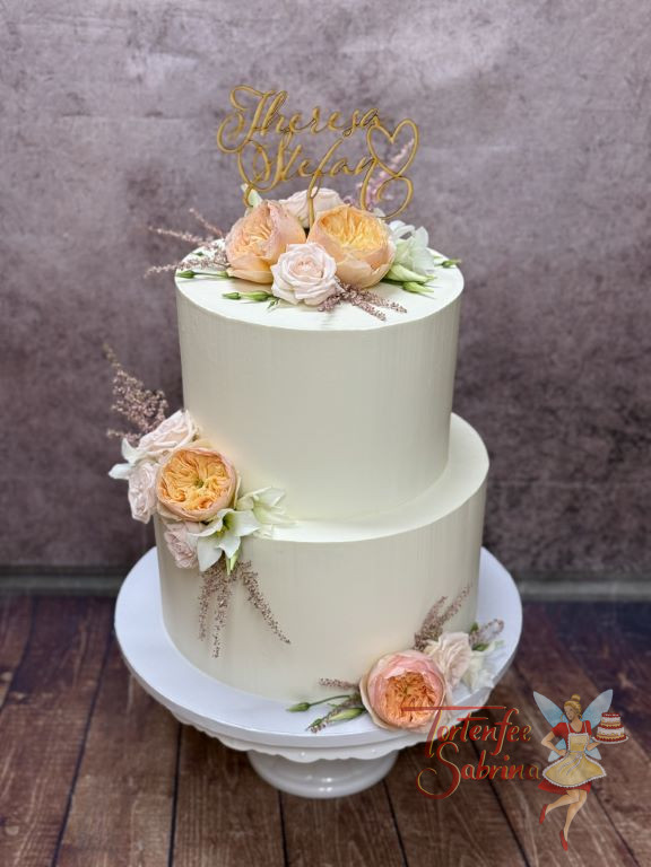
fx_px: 1204
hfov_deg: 30.3
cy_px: 434
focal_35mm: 48
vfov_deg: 39.7
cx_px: 326
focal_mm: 6.76
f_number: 1.78
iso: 50
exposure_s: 1/50
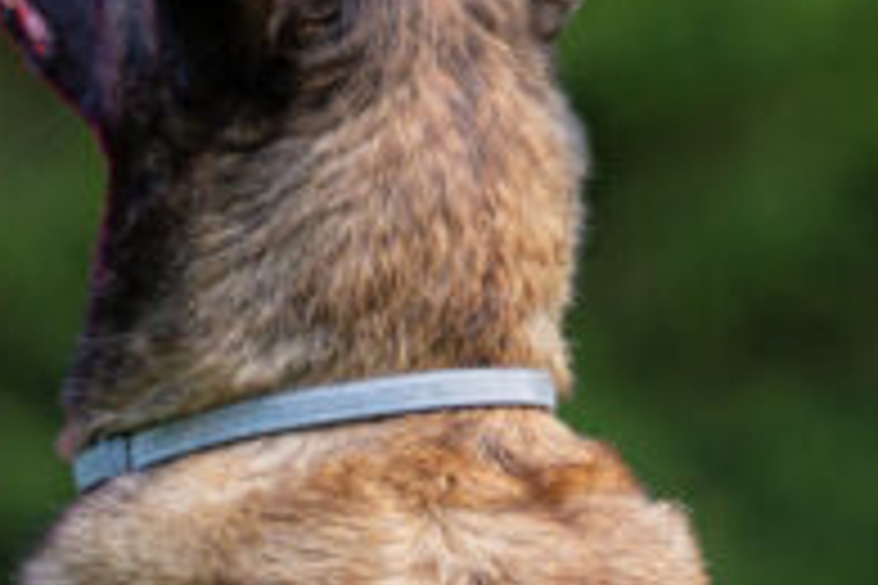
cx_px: 189
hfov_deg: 2.2
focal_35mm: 920
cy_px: 576
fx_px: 22436
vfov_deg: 1.5
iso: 400
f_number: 2.8
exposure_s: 1/1000
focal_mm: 175
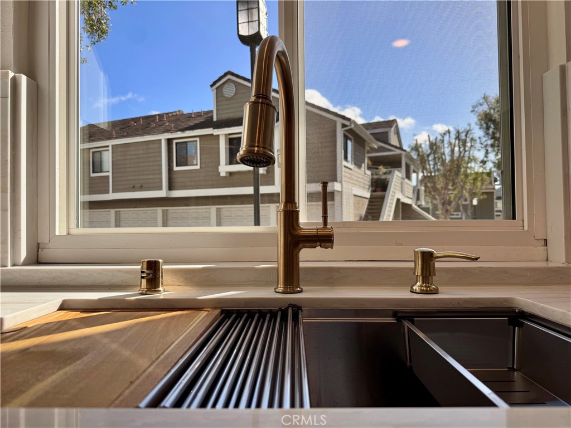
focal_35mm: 24
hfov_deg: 71.6
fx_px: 396
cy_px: 214
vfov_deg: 56.8
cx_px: 286
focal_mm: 6.76
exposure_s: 1/2105
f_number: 1.78
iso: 80
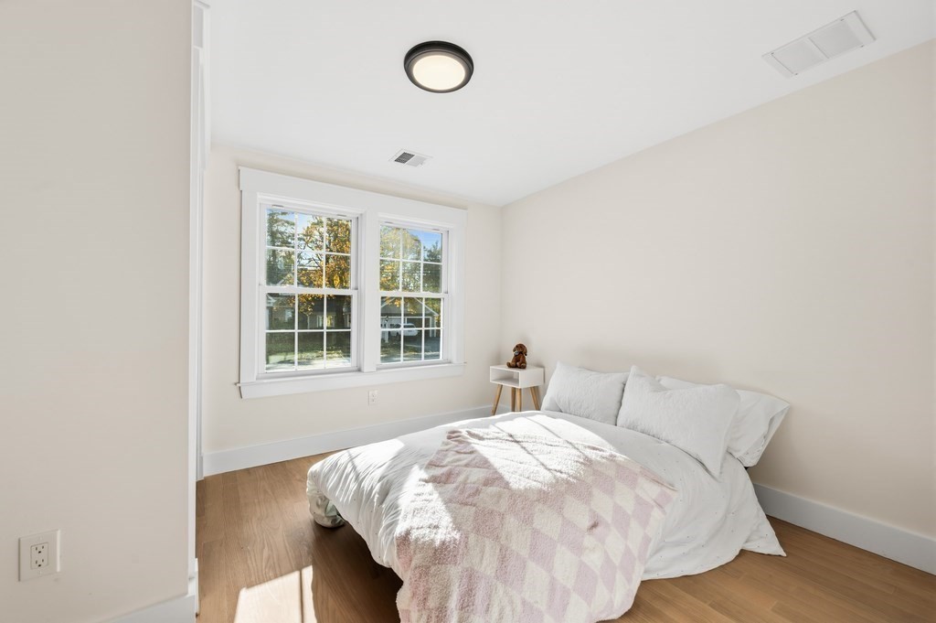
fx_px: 364
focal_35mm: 14
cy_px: 312
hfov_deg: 104.3
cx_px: 468
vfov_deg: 81.1
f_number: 8
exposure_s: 1/20
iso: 100
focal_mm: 14
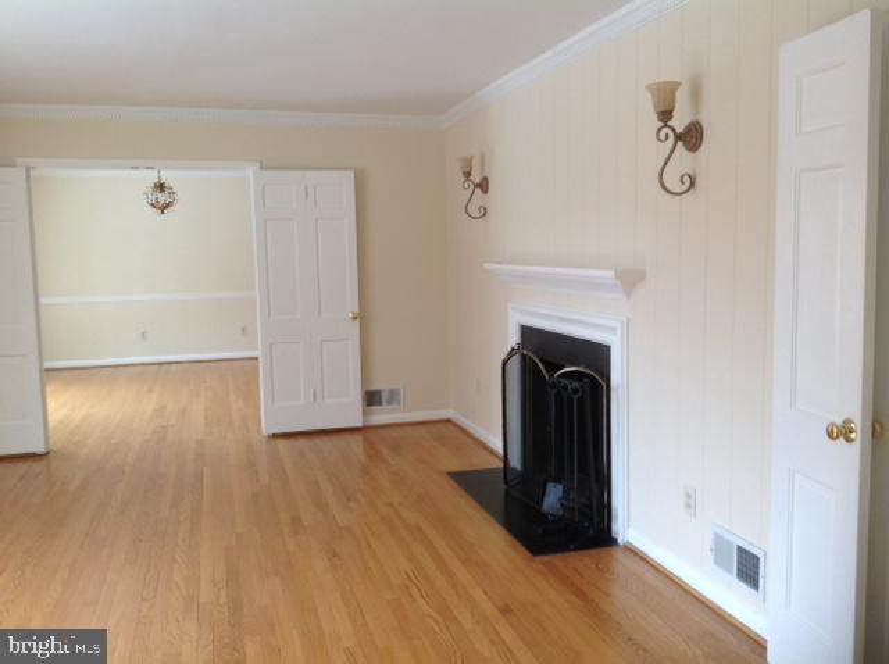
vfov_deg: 40.6
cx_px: 444
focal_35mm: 35
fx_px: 898
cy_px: 332
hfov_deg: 52.7
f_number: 2.4
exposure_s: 1/40
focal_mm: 4.28
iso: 50
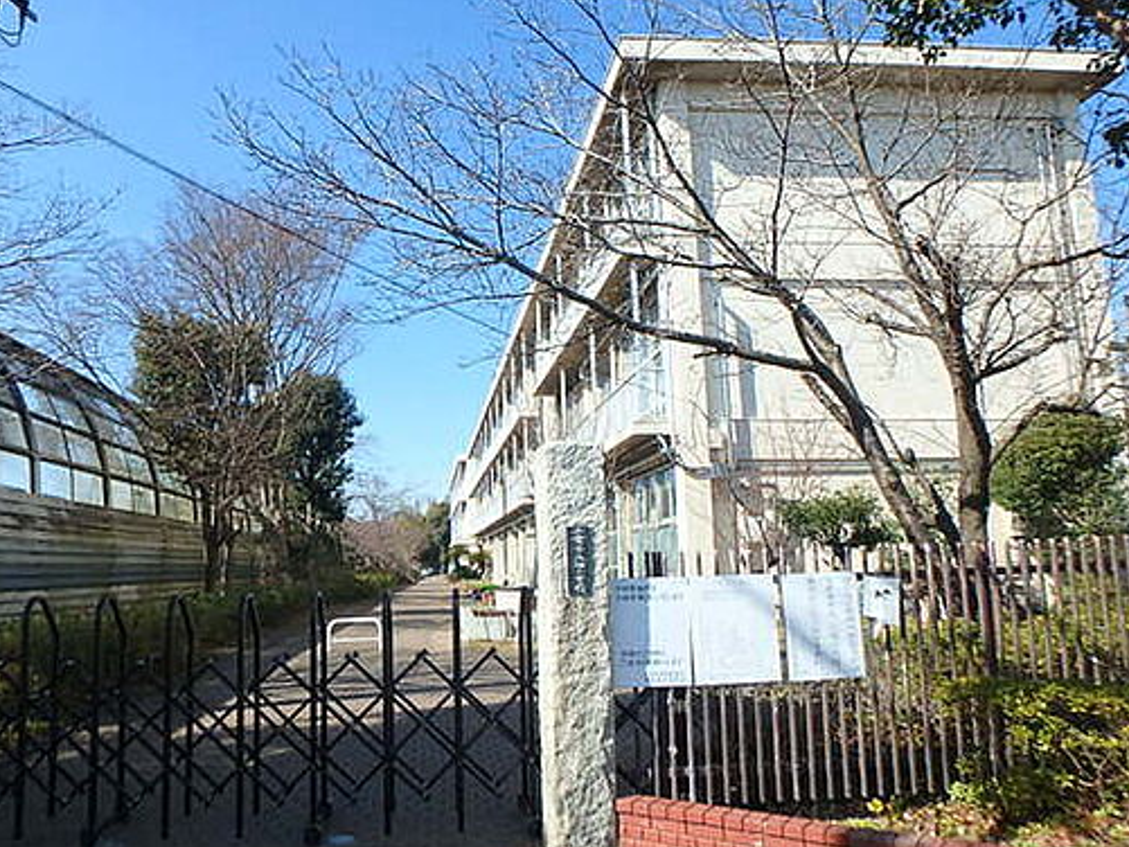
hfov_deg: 66.9
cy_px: 463
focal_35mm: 26
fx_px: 848
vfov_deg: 53.0
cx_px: 475
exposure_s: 1/800
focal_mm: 3.7
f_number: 3.5
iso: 125
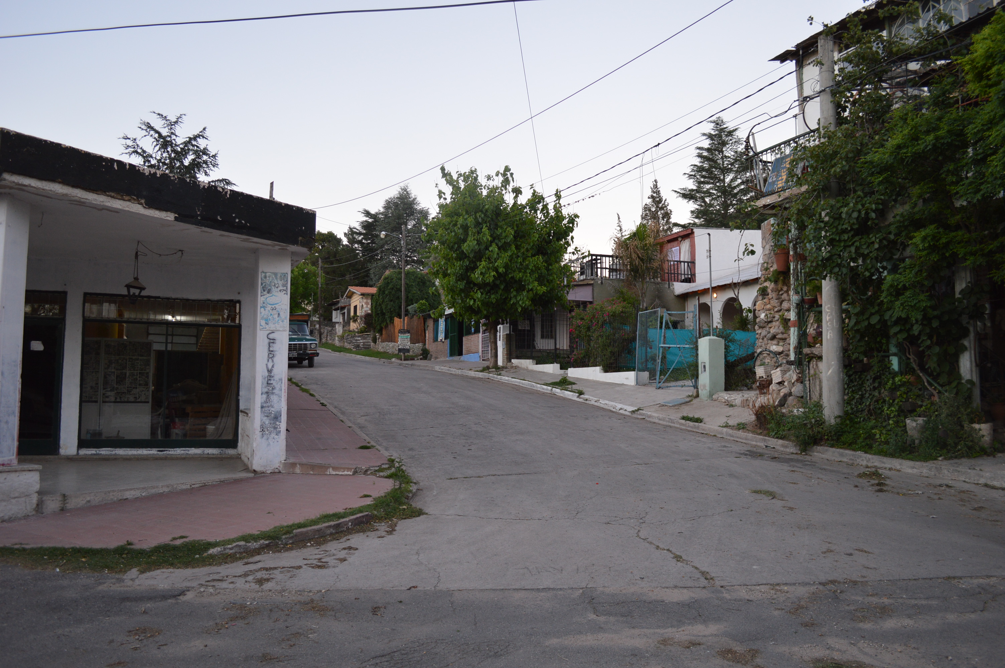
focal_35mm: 27
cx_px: 502
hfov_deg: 67.4
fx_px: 753
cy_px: 334
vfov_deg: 47.8
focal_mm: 18
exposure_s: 1/50
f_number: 3.5
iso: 400
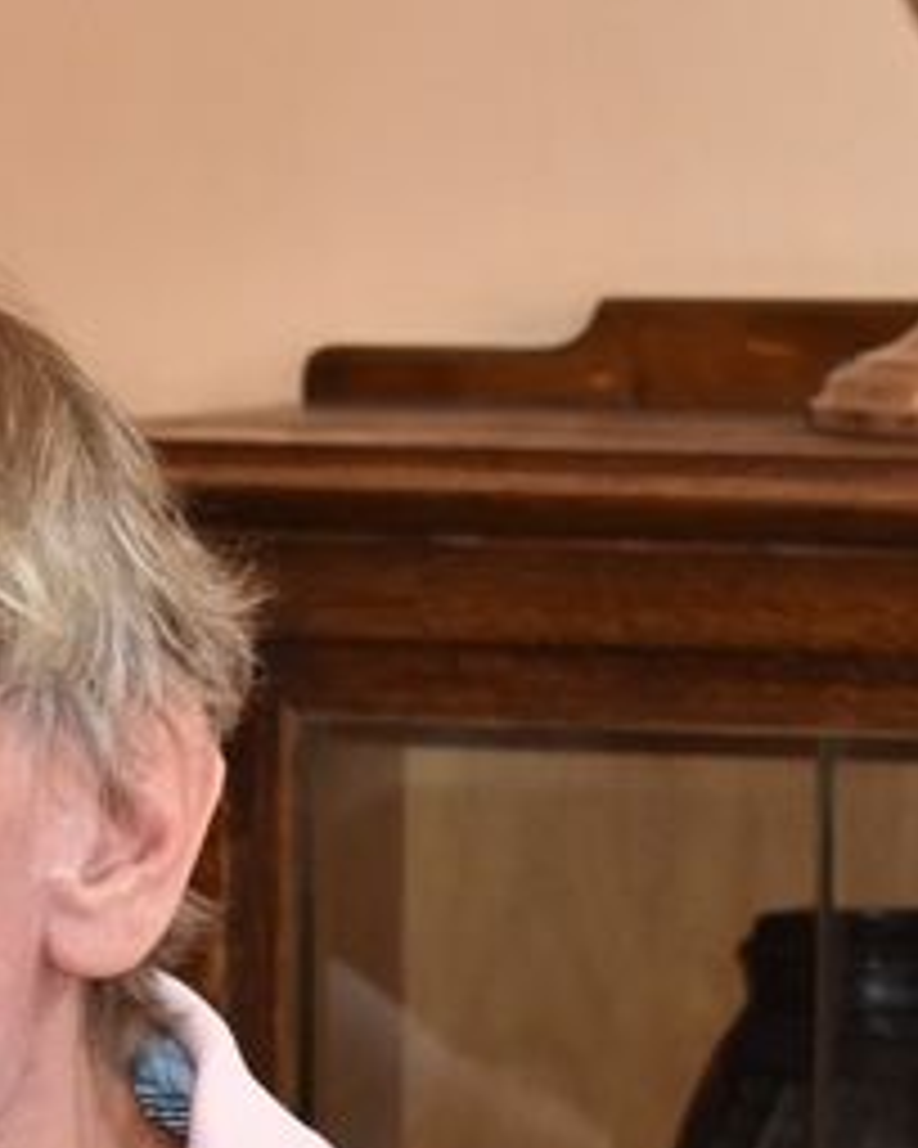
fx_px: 10558
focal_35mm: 311
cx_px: 279
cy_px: 1317
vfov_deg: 6.2
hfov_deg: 5.0
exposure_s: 1/100
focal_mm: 55
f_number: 6.3
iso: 1400
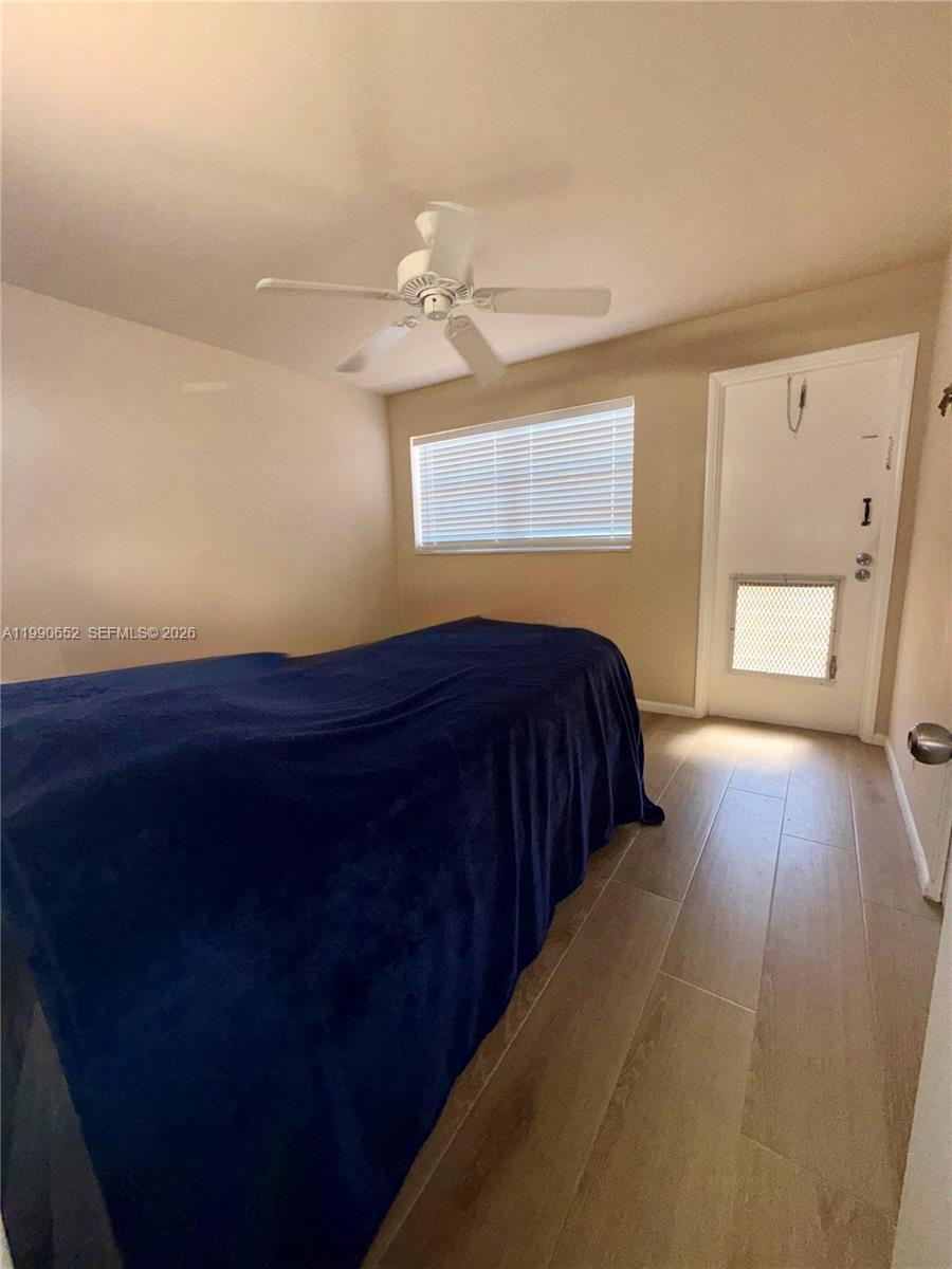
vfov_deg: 102.1
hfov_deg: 85.7
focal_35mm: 14
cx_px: 476
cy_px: 634
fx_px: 513
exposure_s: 1/120
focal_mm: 2.22
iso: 80
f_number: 2.2
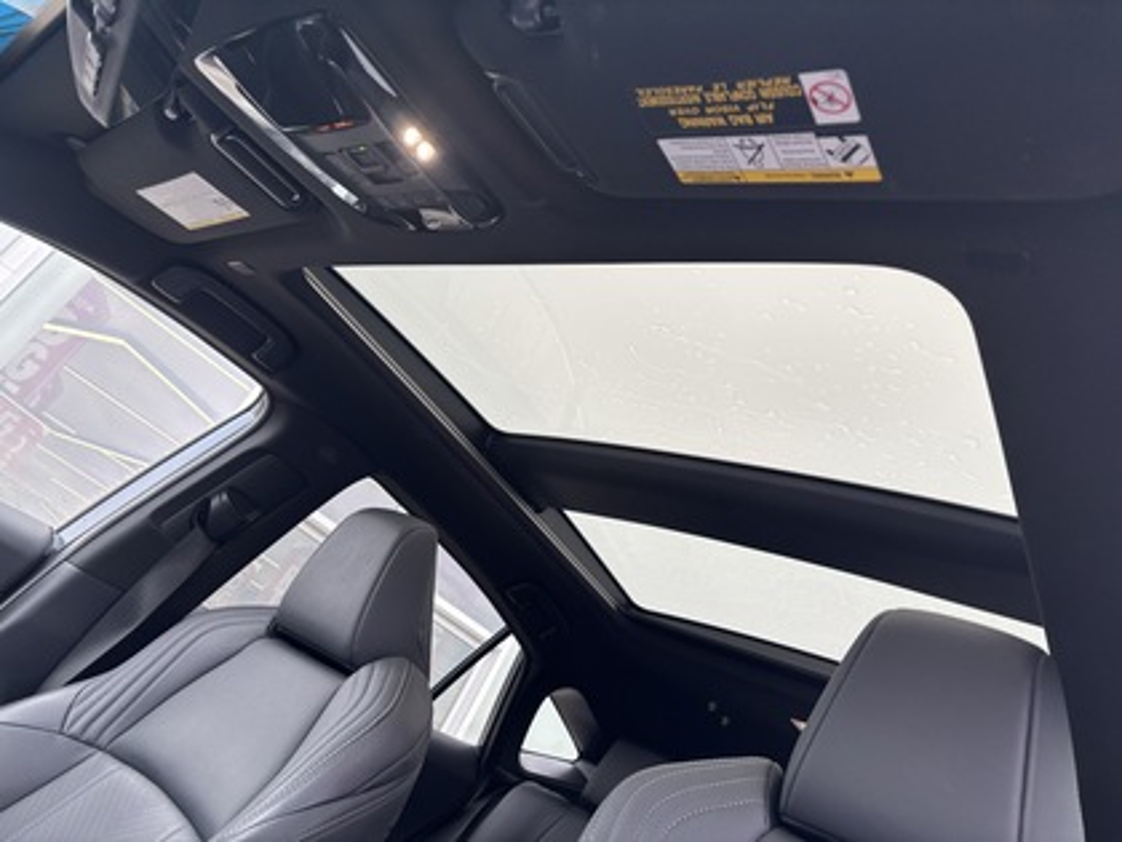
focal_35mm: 26
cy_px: 421
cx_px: 561
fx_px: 843
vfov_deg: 53.1
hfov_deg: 67.3
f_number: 1.6
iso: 50
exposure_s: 1/121
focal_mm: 5.96
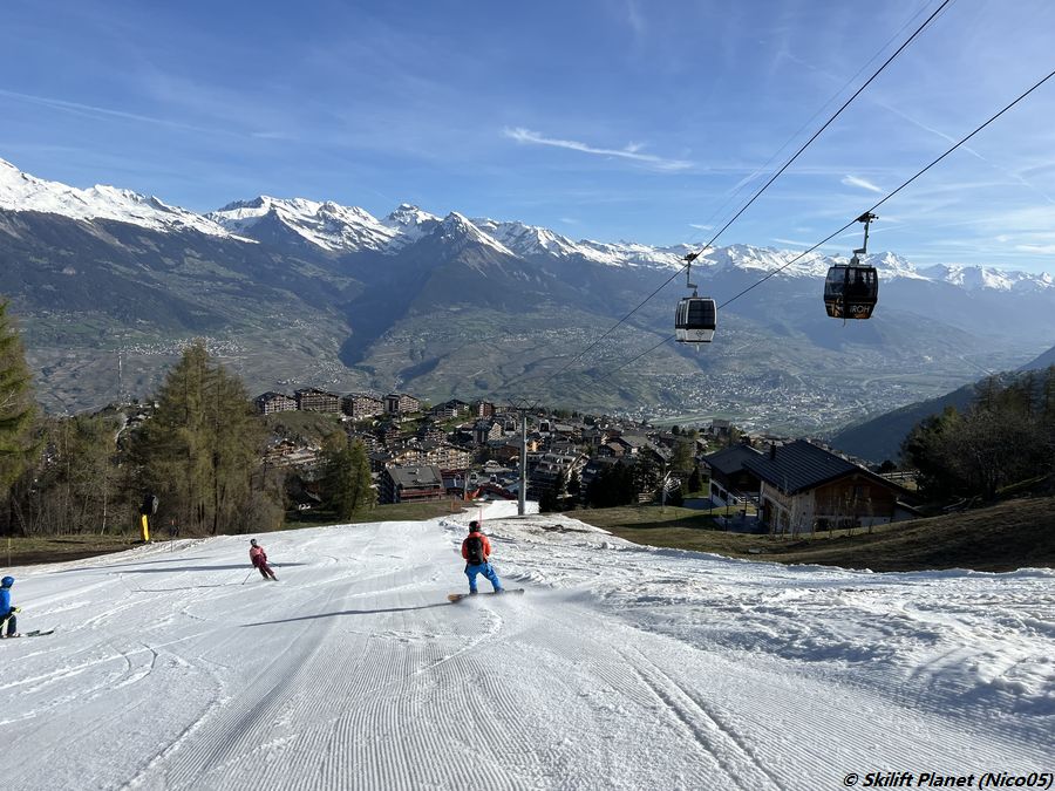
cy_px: 396
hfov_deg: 67.3
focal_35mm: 26
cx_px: 528
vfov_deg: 53.1
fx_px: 792
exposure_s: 1/5882
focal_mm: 5.7
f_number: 1.5
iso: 50
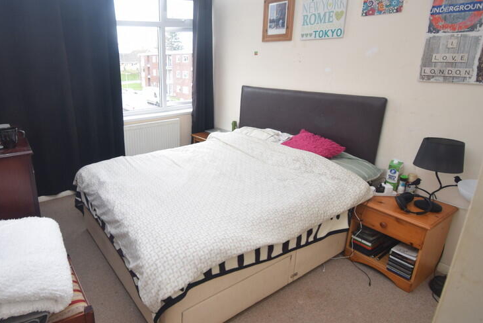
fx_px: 282
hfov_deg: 78.9
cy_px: 152
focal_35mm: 21
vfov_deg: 59.5
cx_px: 167
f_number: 4.5
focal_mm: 10
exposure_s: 1/100
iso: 400
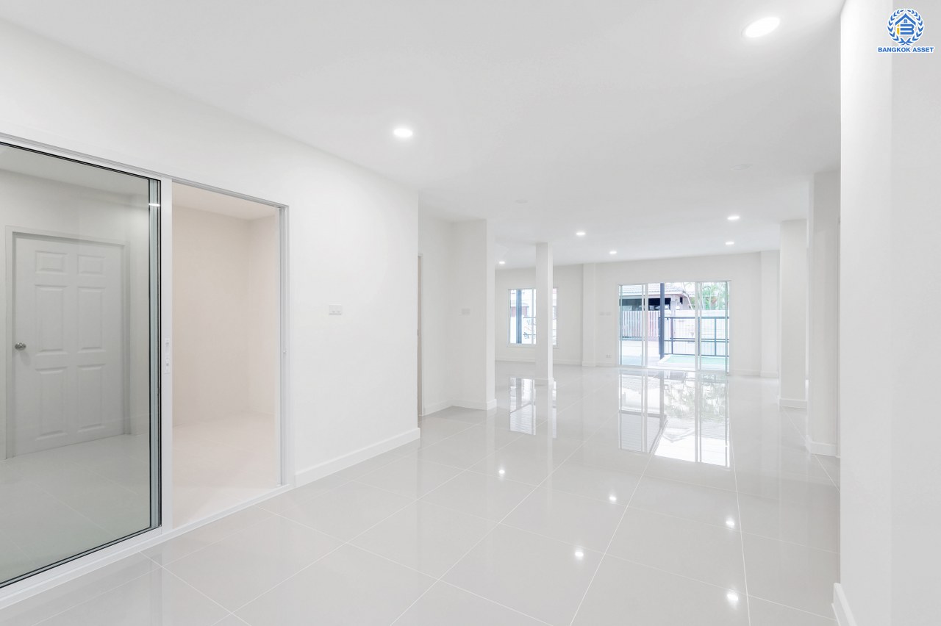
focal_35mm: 16
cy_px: 313
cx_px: 470
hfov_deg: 96.8
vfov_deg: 73.7
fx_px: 418
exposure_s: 1/100
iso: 100
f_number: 5.6
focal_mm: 16
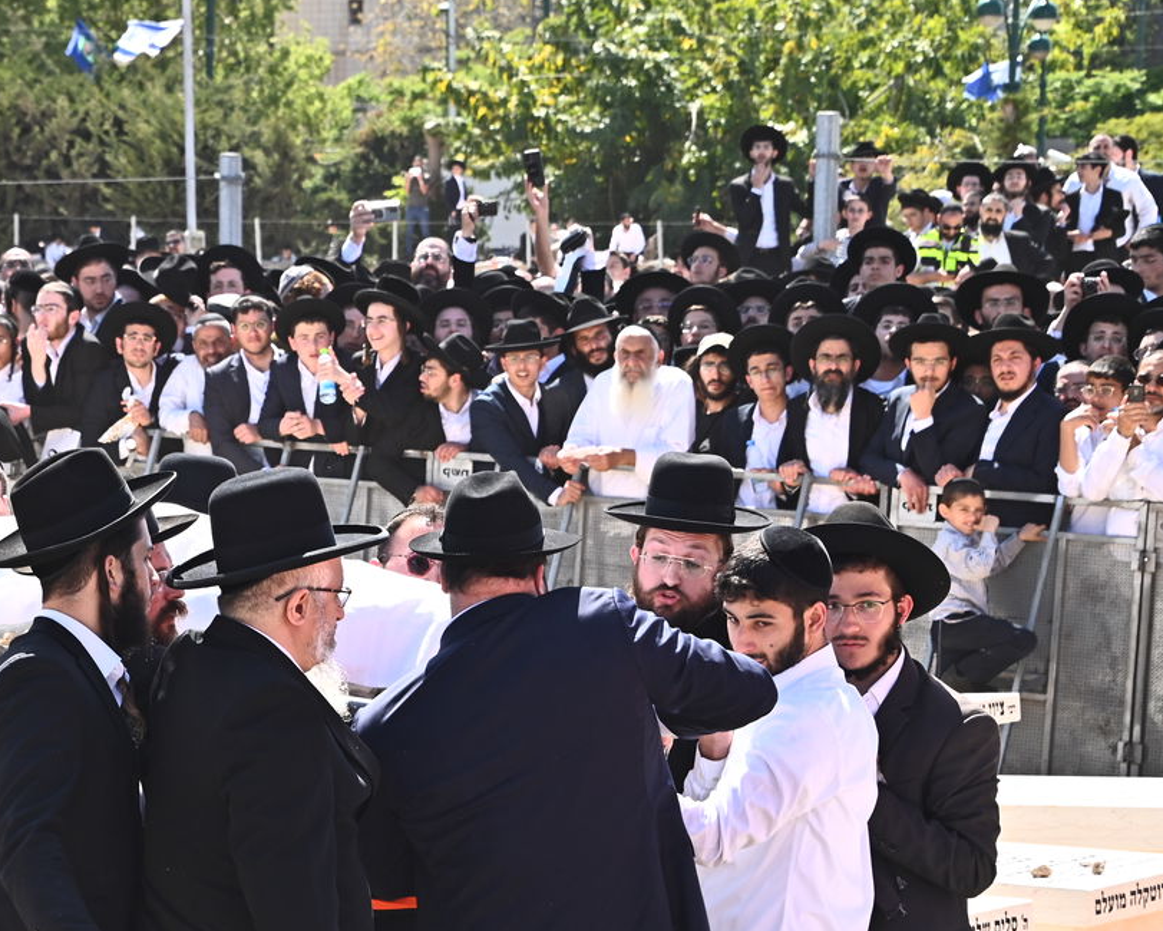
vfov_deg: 9.1
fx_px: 5852
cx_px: 171
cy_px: 638
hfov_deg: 11.3
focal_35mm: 170
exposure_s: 1/125
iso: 320
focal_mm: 105
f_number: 13
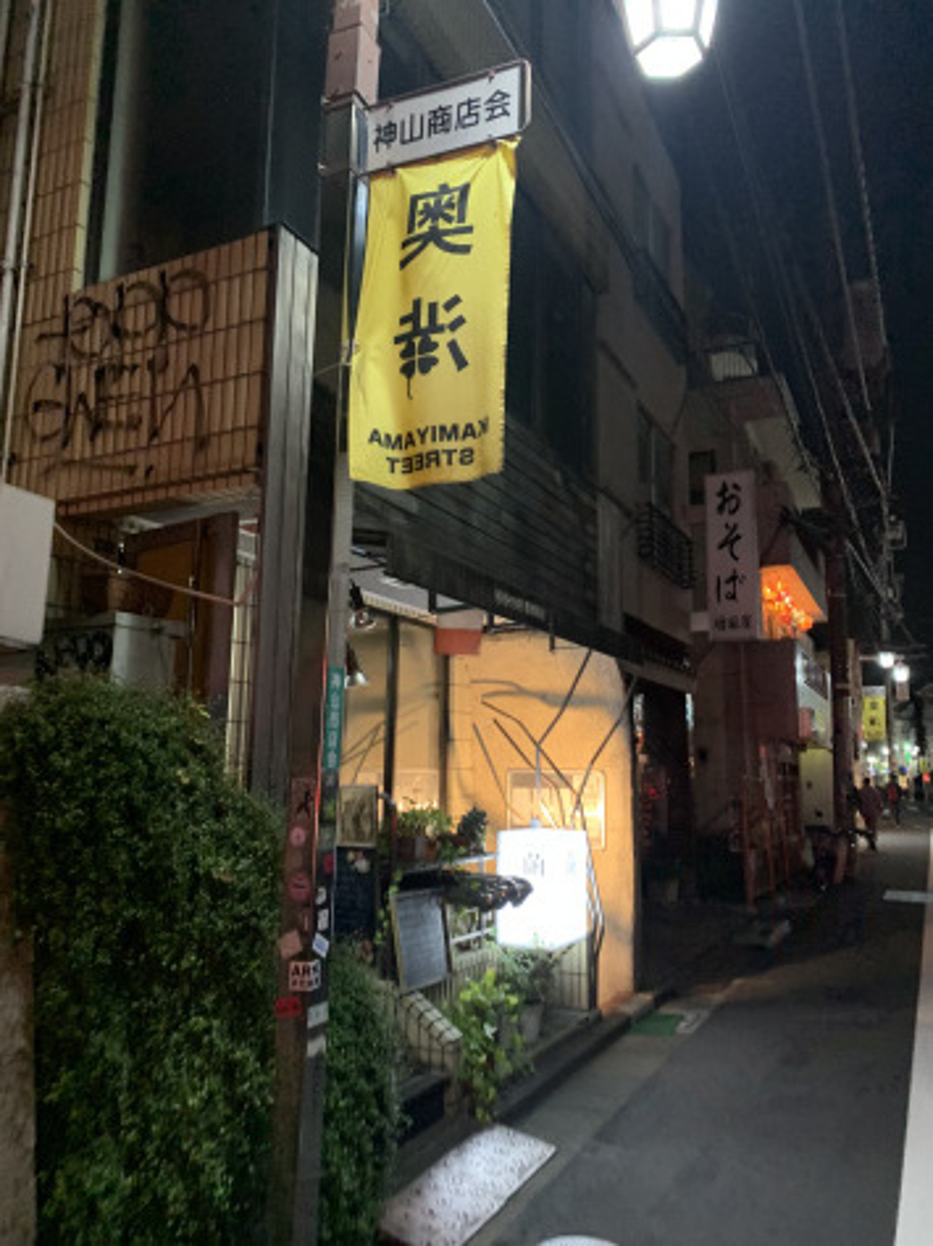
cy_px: 623
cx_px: 466
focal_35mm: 26
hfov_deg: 53.0
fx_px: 935
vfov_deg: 67.3
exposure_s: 1/25
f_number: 1.8
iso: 500
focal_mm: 4.25
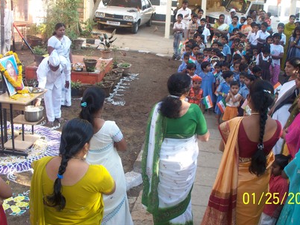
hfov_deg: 42.1
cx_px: 151
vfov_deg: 32.1
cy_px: 93
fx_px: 390
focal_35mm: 45
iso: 64
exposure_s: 1/60
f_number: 2.8
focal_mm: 7.54
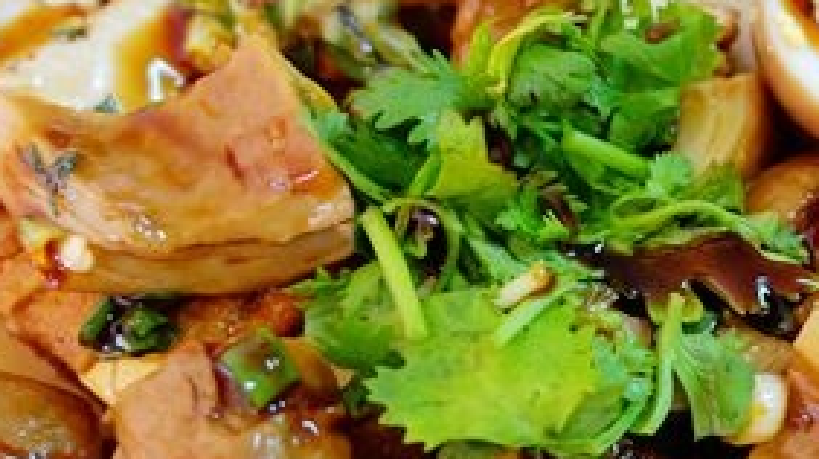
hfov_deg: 34.5
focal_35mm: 58
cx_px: 694
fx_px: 1258
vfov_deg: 20.5
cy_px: 327
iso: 160
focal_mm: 8.8
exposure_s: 1/30
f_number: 1.8
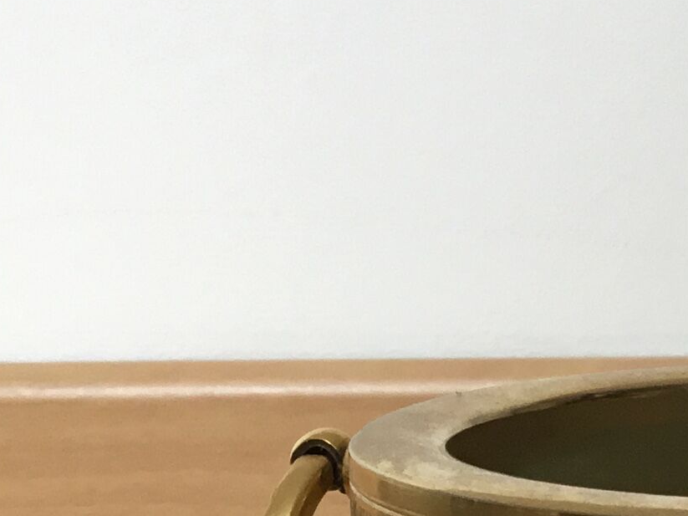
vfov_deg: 11.6
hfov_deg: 15.1
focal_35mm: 123
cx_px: 965
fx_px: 2444
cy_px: 743
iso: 40
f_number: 2.4
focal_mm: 3.3
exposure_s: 1/100
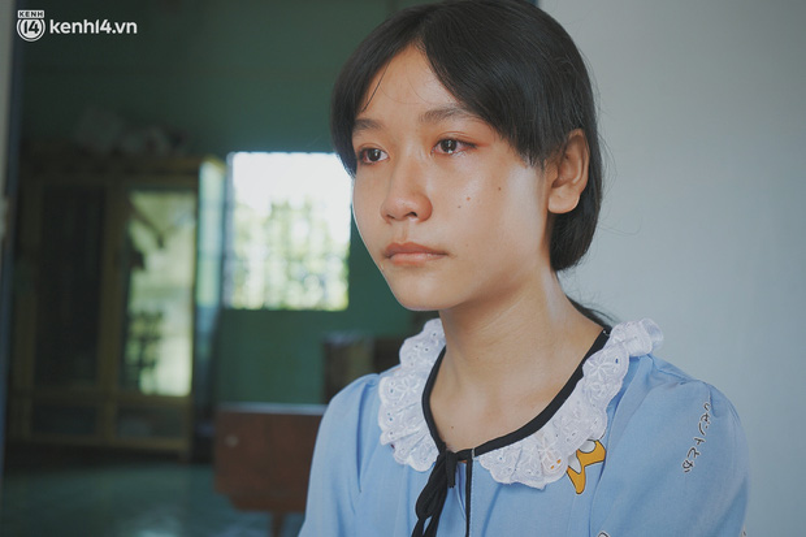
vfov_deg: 30.5
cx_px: 403
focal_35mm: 44
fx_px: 985
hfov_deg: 44.5
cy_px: 268
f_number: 4.5
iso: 320
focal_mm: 44
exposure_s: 1/160
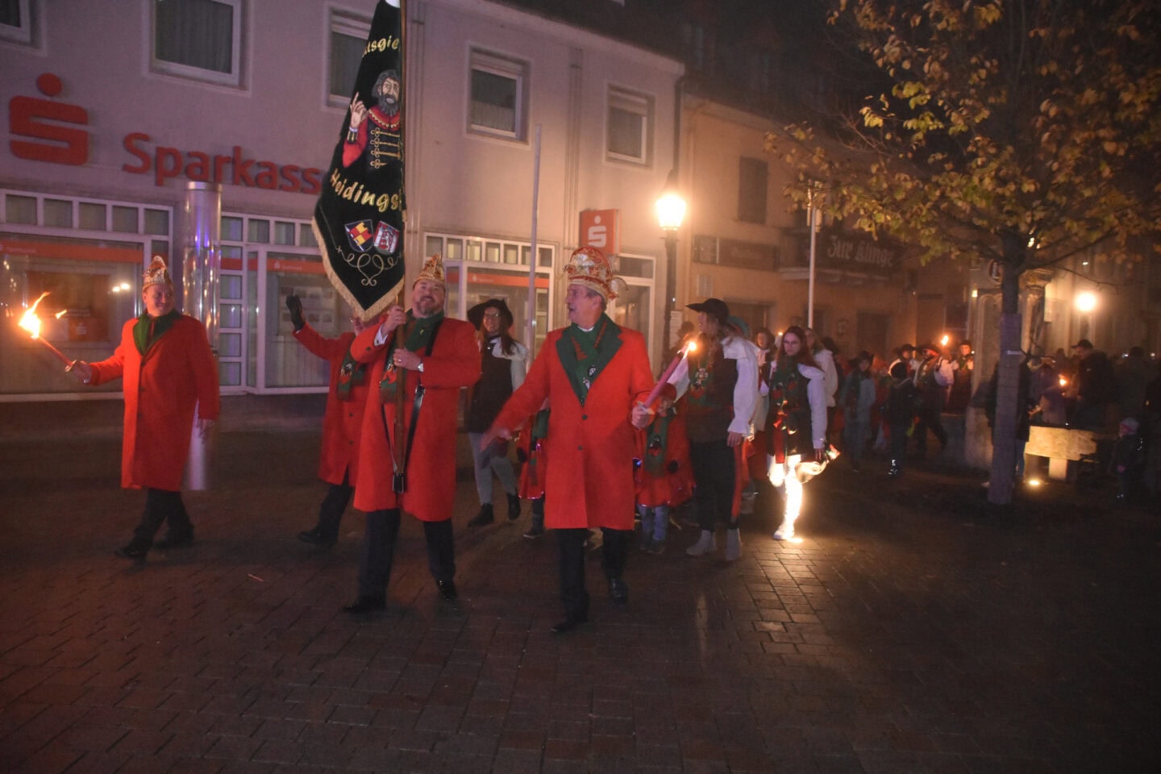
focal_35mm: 27
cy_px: 387
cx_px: 580
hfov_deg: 67.4
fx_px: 871
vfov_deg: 47.9
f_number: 4
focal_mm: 18
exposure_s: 1/60
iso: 6400
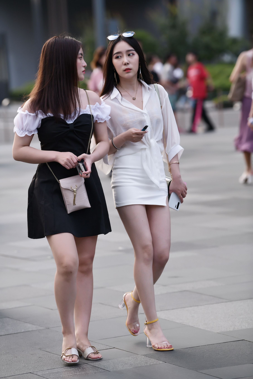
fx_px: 1845
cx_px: 126
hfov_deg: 7.8
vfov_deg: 11.7
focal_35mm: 175
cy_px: 190
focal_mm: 175
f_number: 4
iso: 640
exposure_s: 1/800
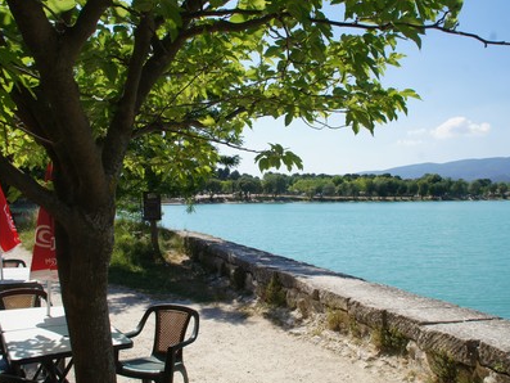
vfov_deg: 46.8
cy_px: 195
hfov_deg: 59.8
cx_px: 281
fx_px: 442
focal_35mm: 30
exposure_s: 1/125
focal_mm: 18
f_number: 11
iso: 100
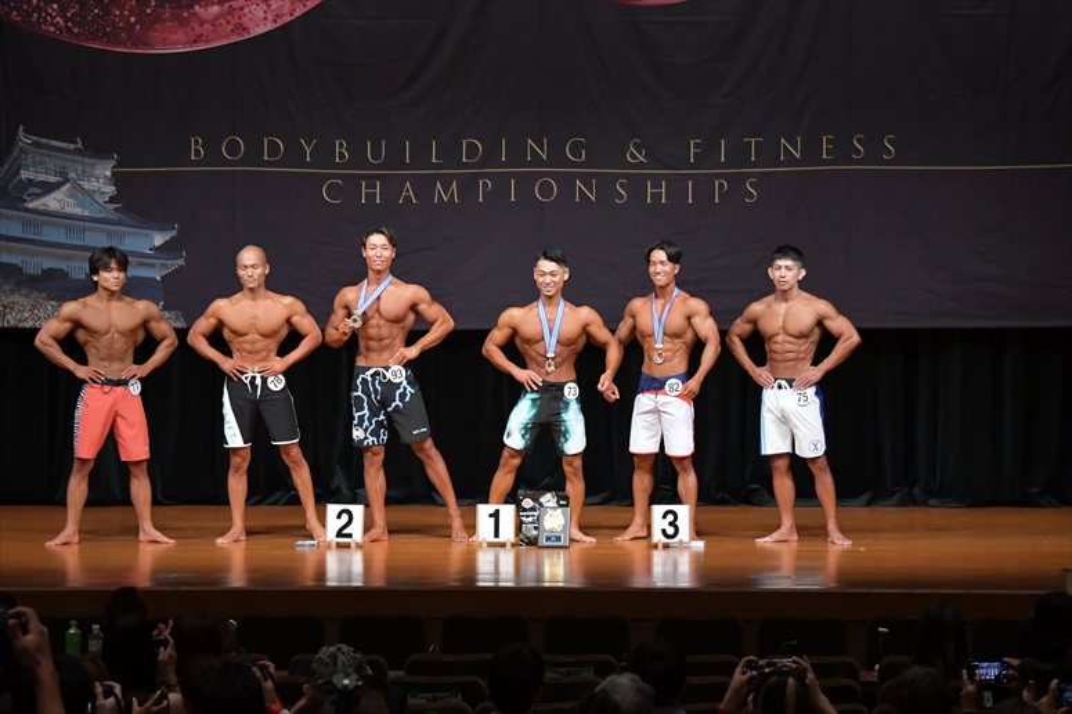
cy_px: 357
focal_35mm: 138
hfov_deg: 14.9
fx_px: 4107
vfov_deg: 9.9
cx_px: 536
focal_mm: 92
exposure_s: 1/400
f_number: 5.6
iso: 4000
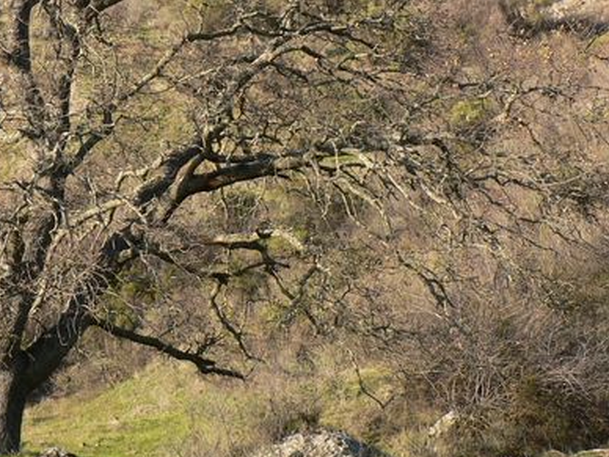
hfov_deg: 14.7
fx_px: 2322
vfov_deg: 11.2
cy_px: 42
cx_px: 33
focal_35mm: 132
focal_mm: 10.7
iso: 80
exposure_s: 1/125
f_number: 4
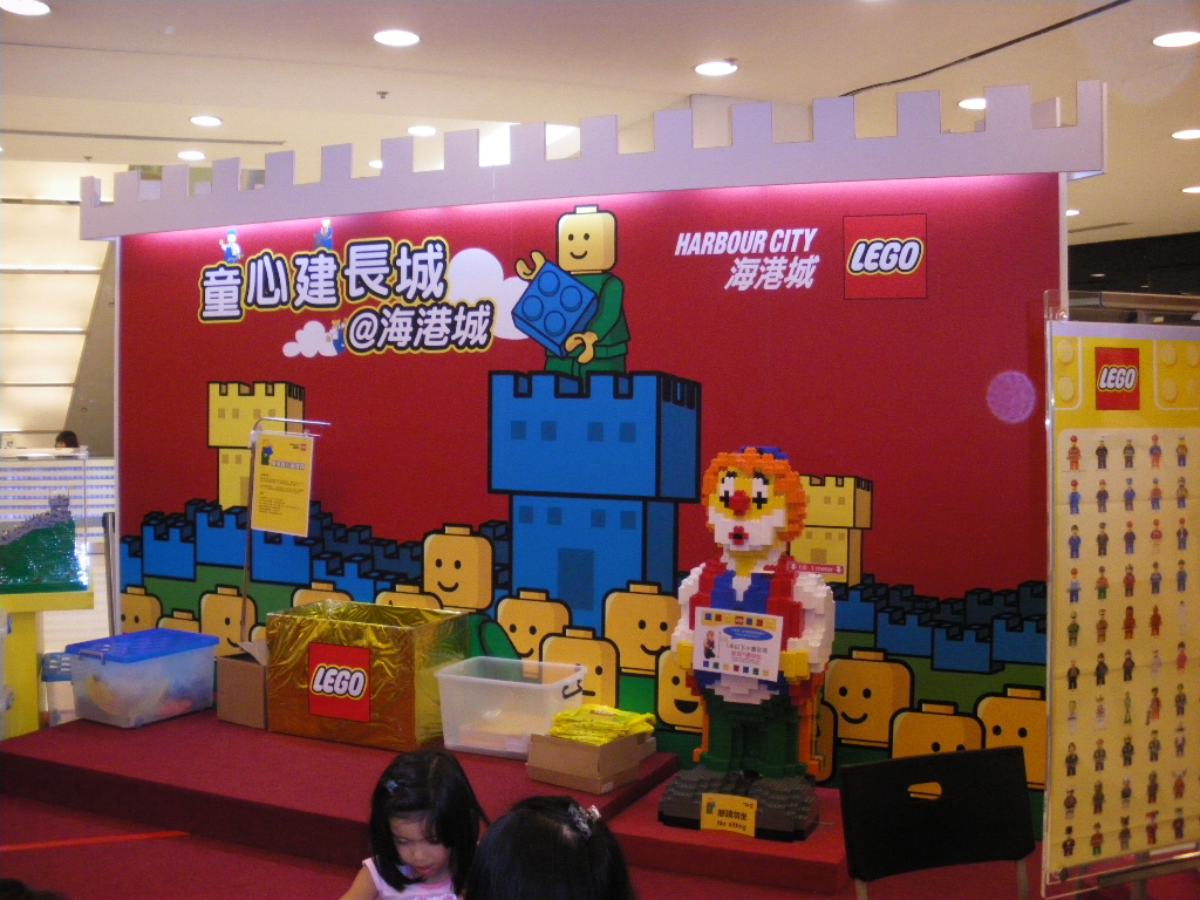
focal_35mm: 36
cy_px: 450
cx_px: 600
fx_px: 1248
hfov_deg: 51.4
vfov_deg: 39.7
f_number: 3.5
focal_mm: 6.3
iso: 400
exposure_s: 1/50
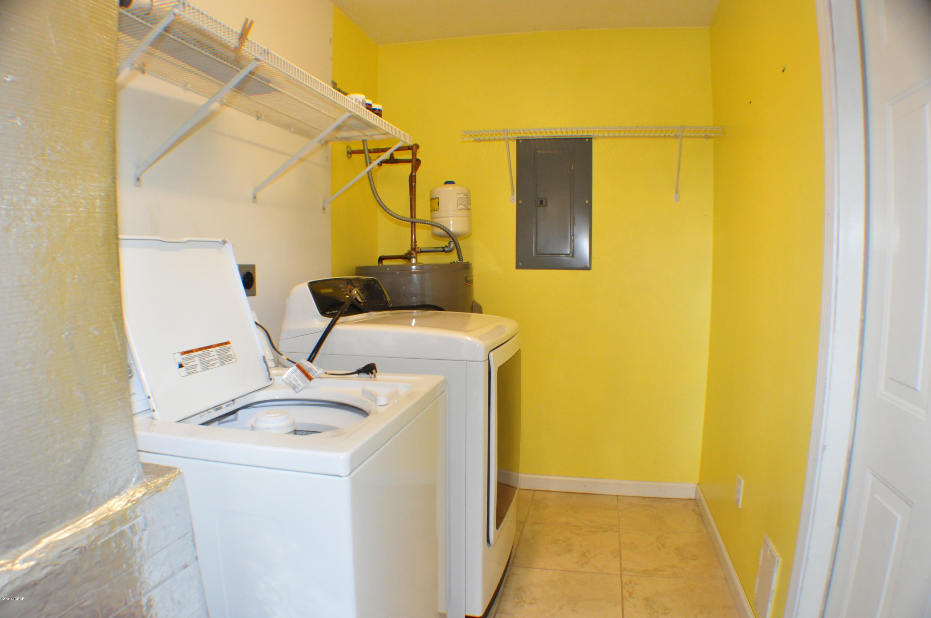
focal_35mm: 27
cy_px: 309
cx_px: 466
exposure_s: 1/60
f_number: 9
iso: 1250
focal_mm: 18
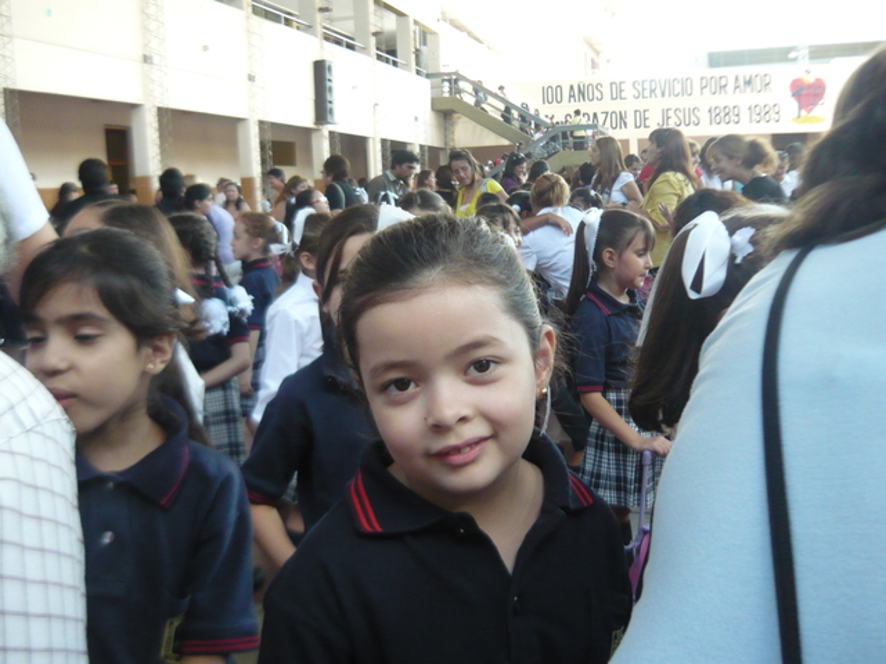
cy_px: 332
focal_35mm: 33
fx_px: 845
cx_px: 443
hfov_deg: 55.4
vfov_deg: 42.9
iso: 400
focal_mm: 5.5
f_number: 2.8
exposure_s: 1/200
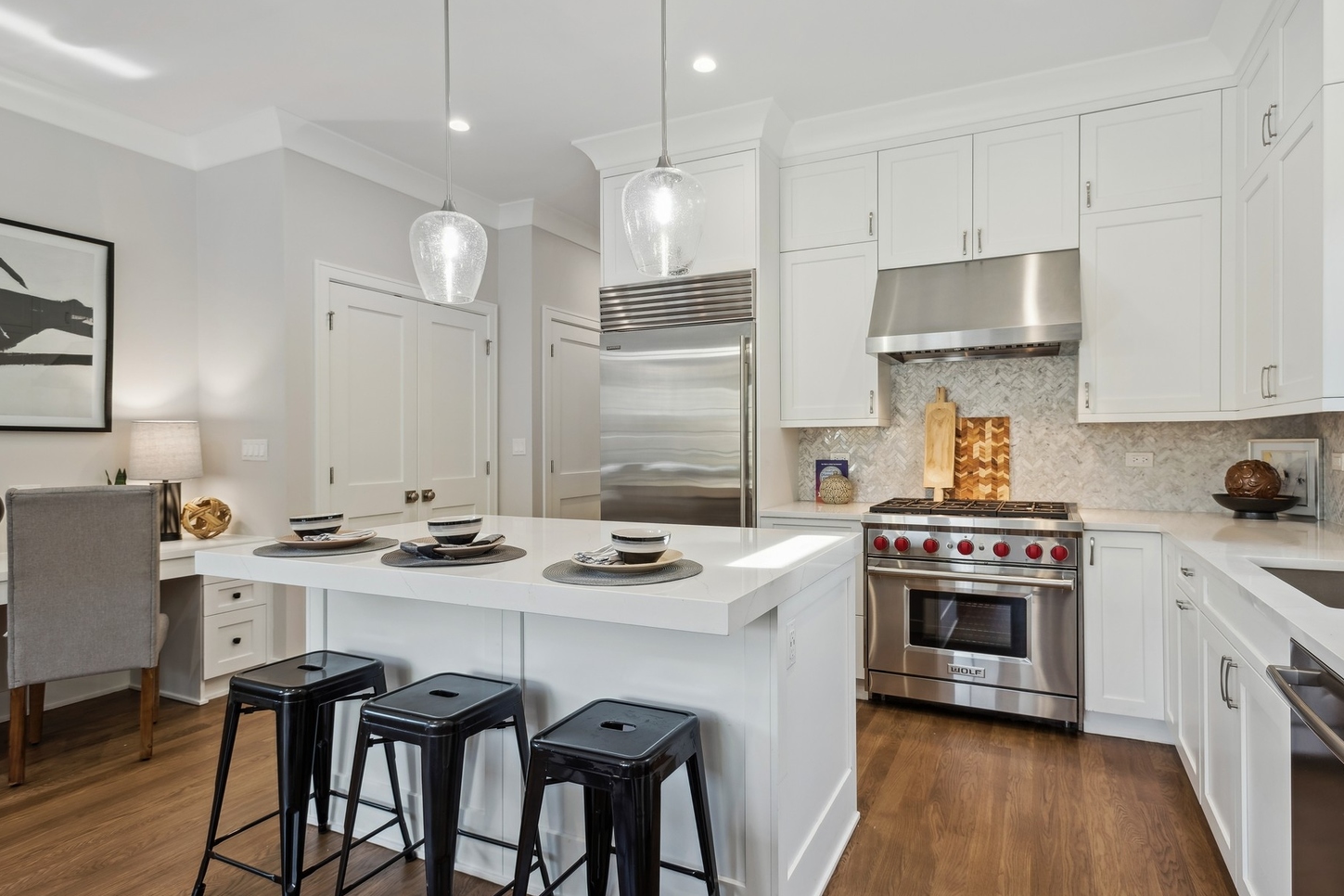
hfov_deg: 86.8
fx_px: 709
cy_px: 457
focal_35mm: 19
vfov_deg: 64.5
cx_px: 712
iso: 400
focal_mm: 17
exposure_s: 1/10
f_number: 8
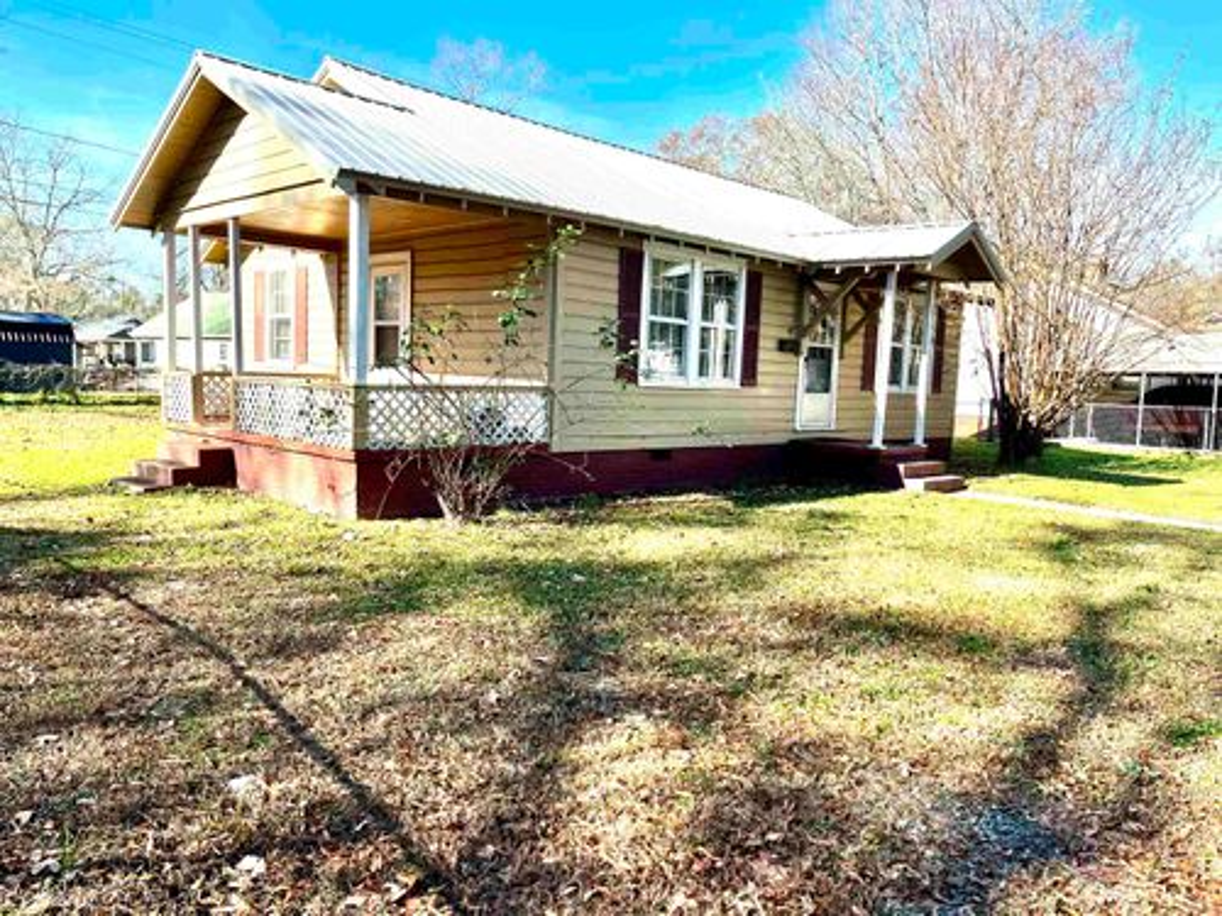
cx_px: 611
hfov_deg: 67.3
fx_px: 918
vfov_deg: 53.1
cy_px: 458
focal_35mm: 26
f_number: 1.6
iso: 50
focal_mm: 5.1
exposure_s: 1/1672
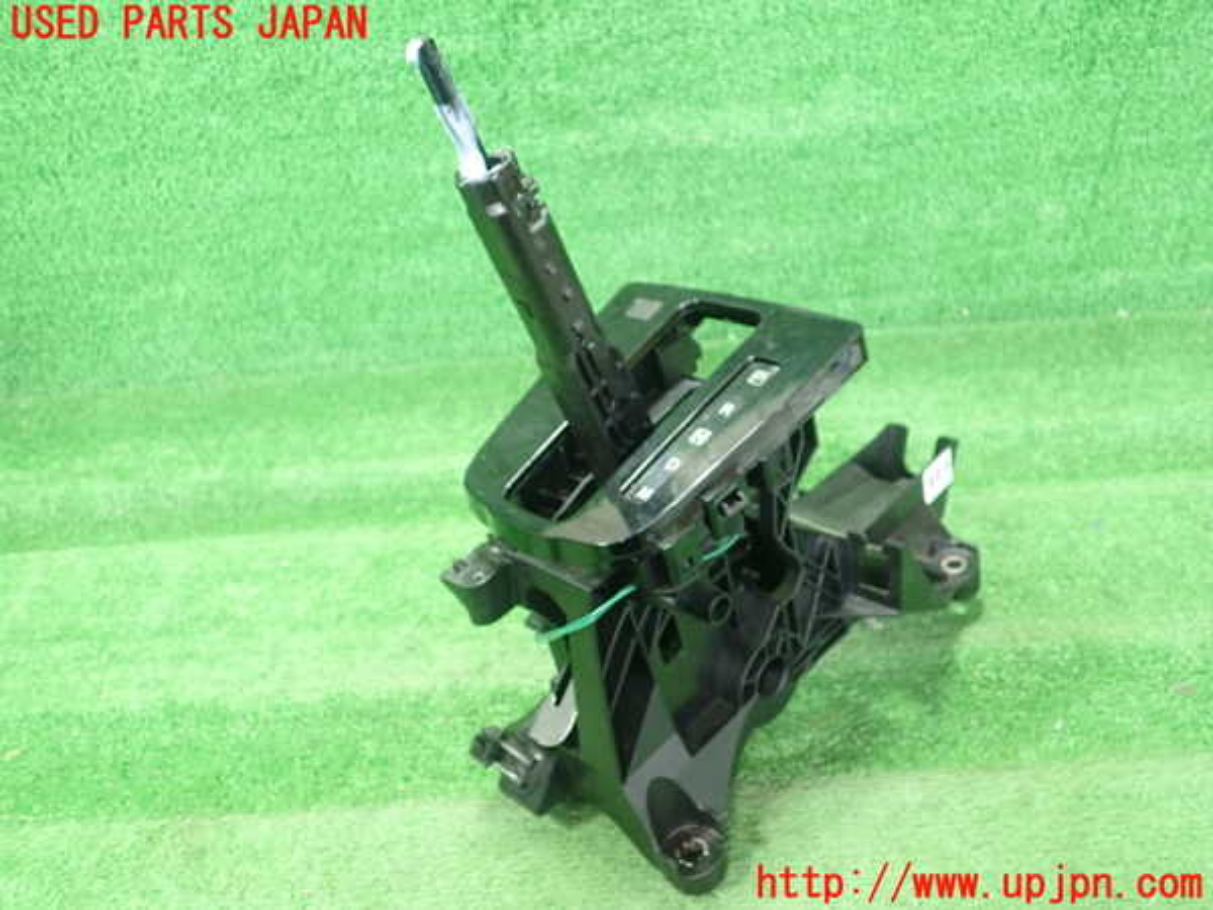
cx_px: 606
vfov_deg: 46.8
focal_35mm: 30
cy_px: 455
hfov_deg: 60.0
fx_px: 1051
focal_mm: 5.5
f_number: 2.3
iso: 800
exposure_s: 1/100
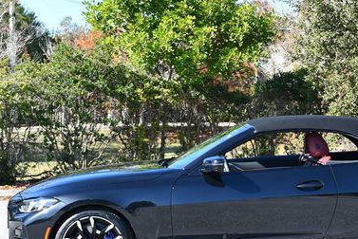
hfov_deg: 21.2
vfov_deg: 14.4
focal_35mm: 95
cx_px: 276
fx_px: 945
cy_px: 120
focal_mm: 28
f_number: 7.1
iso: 200
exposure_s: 1/250
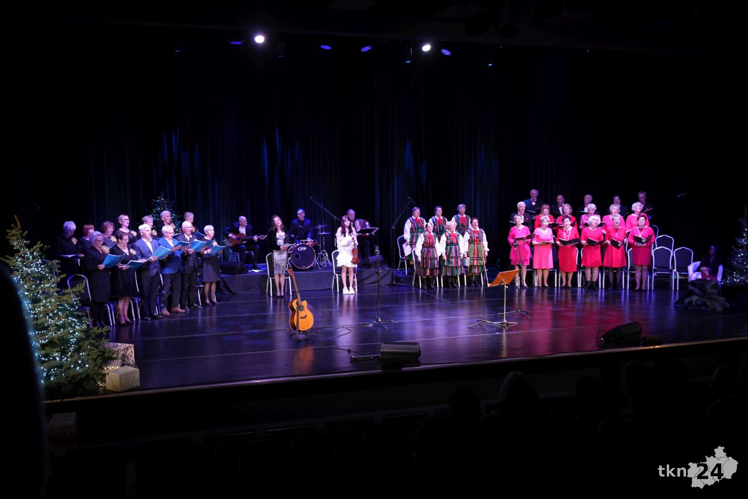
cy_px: 250
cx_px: 374
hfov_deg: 54.4
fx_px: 727
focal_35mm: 35
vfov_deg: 37.8
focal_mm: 35
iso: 1250
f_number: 4
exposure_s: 1/60
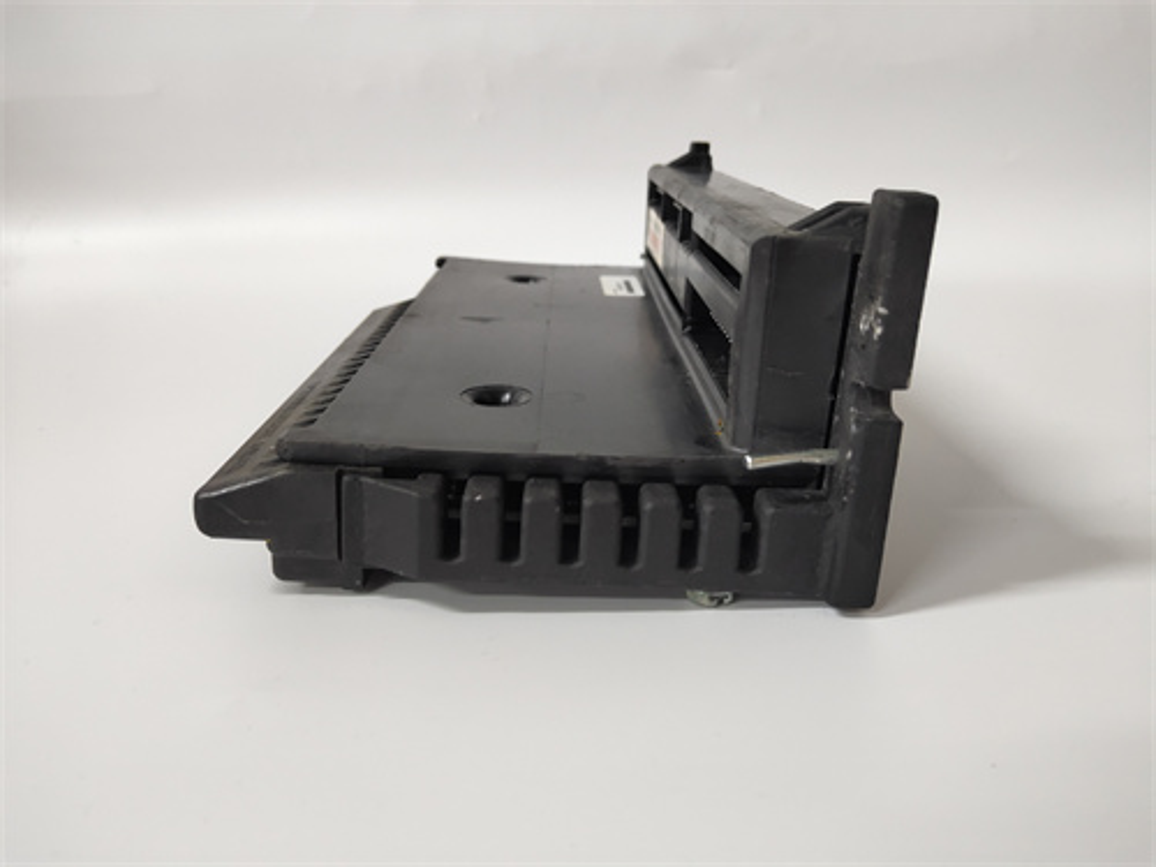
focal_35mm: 26
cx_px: 578
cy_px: 434
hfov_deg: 67.3
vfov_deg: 53.1
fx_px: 868
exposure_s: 1/33
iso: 343
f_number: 2
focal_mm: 3.87
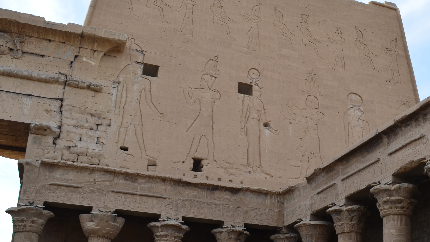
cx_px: 289
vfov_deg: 23.9
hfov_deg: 40.8
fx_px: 570
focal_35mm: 50
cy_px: 156
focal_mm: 20
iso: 160
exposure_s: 1/125
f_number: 11
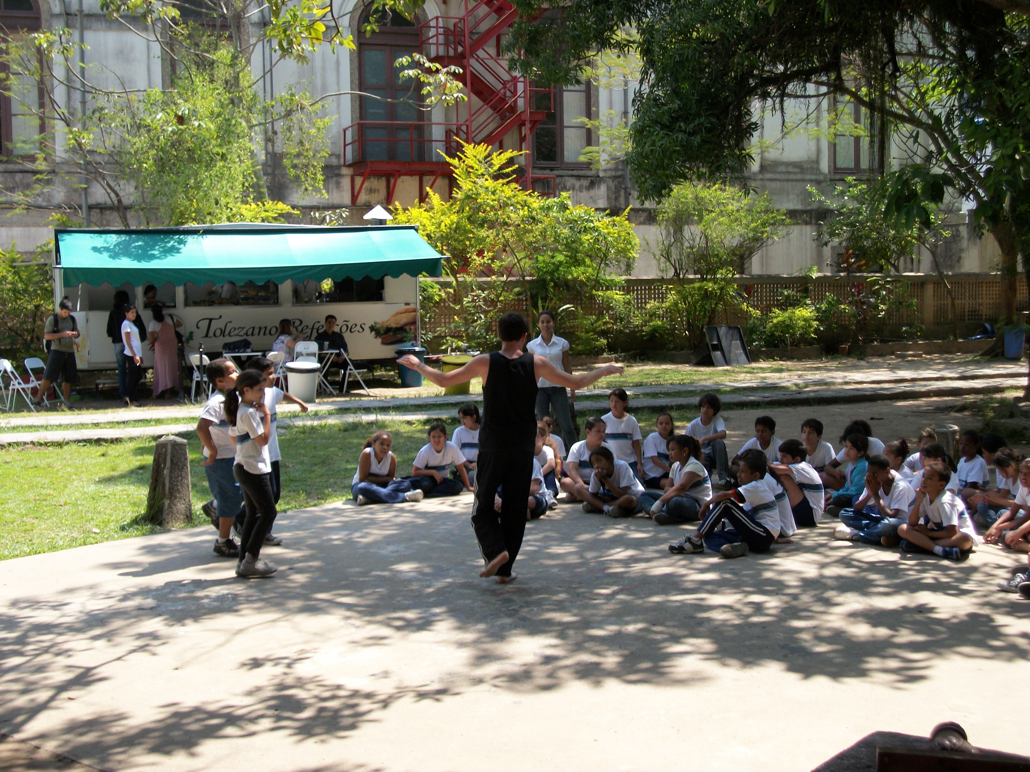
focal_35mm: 50
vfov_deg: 29.1
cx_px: 515
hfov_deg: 38.2
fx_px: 1488
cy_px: 386
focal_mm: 8.8
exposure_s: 1/400
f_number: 3.6
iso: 80
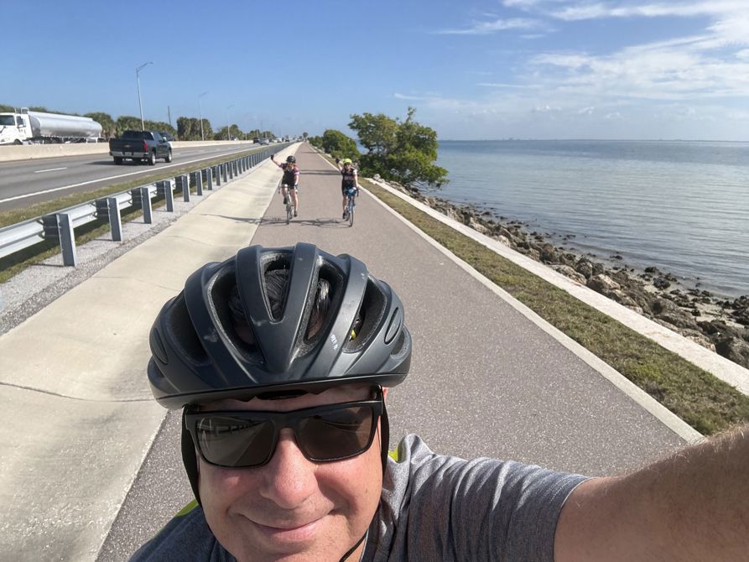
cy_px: 281
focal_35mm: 23
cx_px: 374
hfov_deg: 73.9
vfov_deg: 58.9
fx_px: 498
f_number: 1.9
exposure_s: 1/857
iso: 25
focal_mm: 2.69
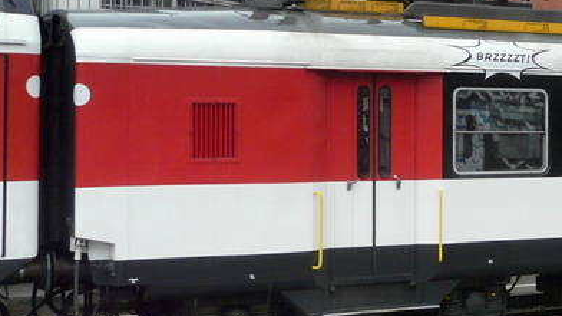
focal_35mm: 89
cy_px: 126
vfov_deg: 13.6
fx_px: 1326
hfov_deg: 22.0
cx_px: 685
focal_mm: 5.2
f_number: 3.2
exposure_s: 1/125
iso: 125
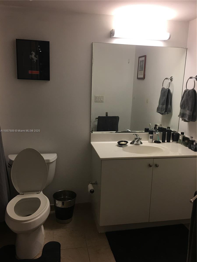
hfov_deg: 48.2
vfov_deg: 61.7
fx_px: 220
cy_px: 131
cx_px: 98
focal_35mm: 29
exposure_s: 1/15
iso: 25
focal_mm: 4.15
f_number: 2.2
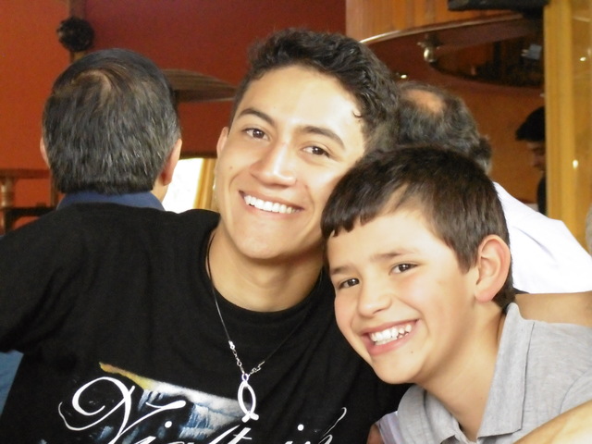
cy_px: 222
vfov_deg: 9.0
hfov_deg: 12.0
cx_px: 296
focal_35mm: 165
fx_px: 2822
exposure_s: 1/80
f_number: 5.3
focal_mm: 30.2
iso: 1600
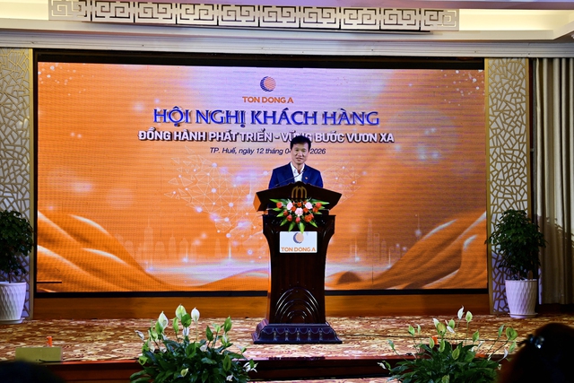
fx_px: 1053
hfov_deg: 30.5
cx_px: 287
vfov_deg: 20.6
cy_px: 192
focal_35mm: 66
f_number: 5
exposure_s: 1/60
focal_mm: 44
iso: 220
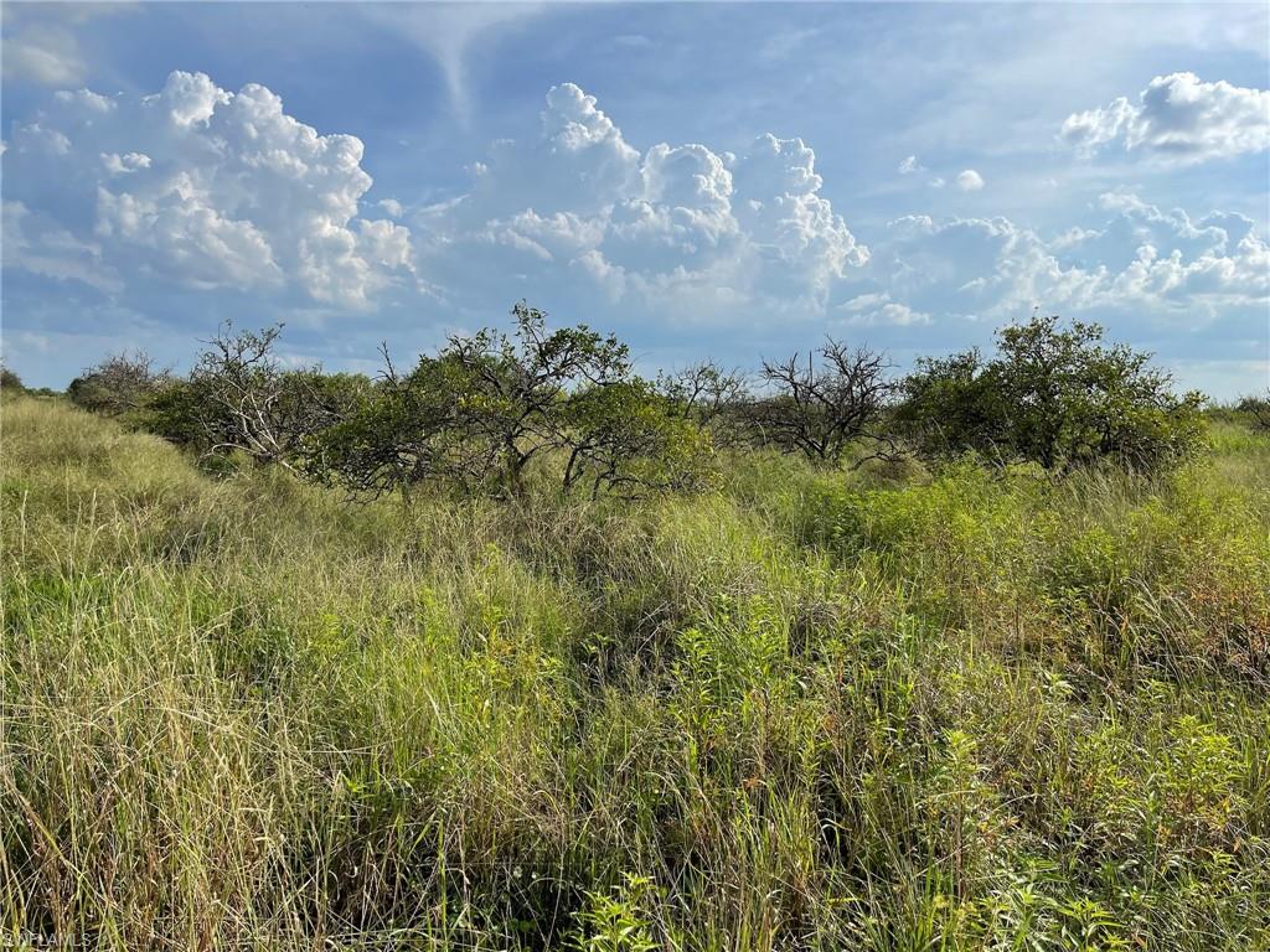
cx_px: 635
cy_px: 476
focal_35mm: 25
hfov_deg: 69.4
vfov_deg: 54.9
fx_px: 917
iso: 32
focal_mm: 5.1
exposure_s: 1/4717
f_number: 1.6
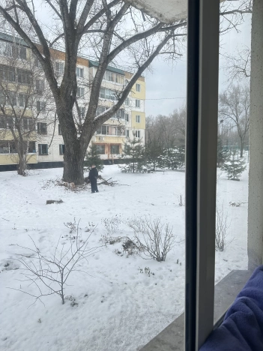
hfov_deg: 56.8
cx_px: 132
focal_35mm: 24
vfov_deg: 71.6
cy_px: 176
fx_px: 243
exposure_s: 1/396
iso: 80
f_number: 1.78
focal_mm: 6.86
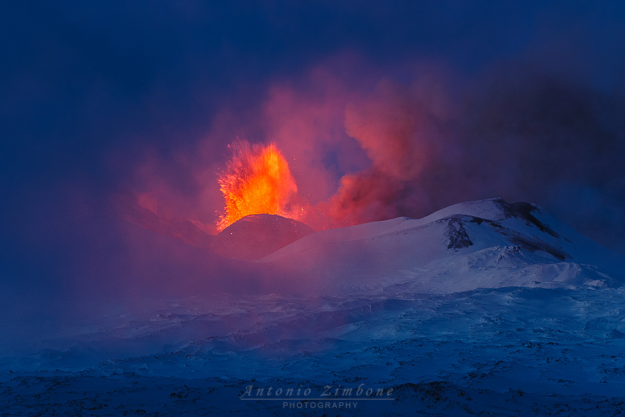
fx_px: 3646
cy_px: 208
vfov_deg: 6.5
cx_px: 312
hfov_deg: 9.8
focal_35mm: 210
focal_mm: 140
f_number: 5.6
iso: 400
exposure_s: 1/6
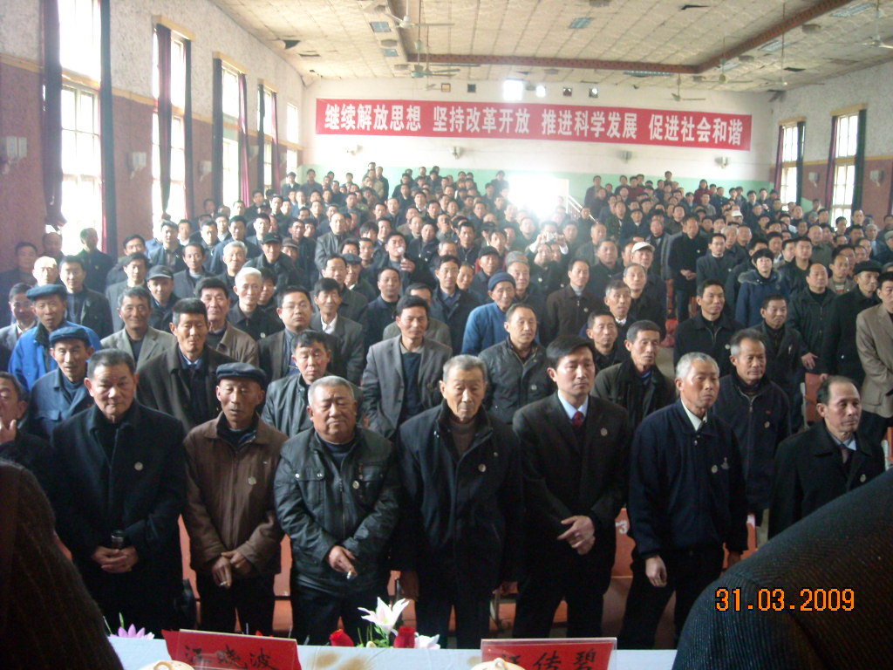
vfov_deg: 40.7
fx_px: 903
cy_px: 335
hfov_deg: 52.6
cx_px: 446
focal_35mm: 35
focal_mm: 5.7
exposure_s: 1/30
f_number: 2.8
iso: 400
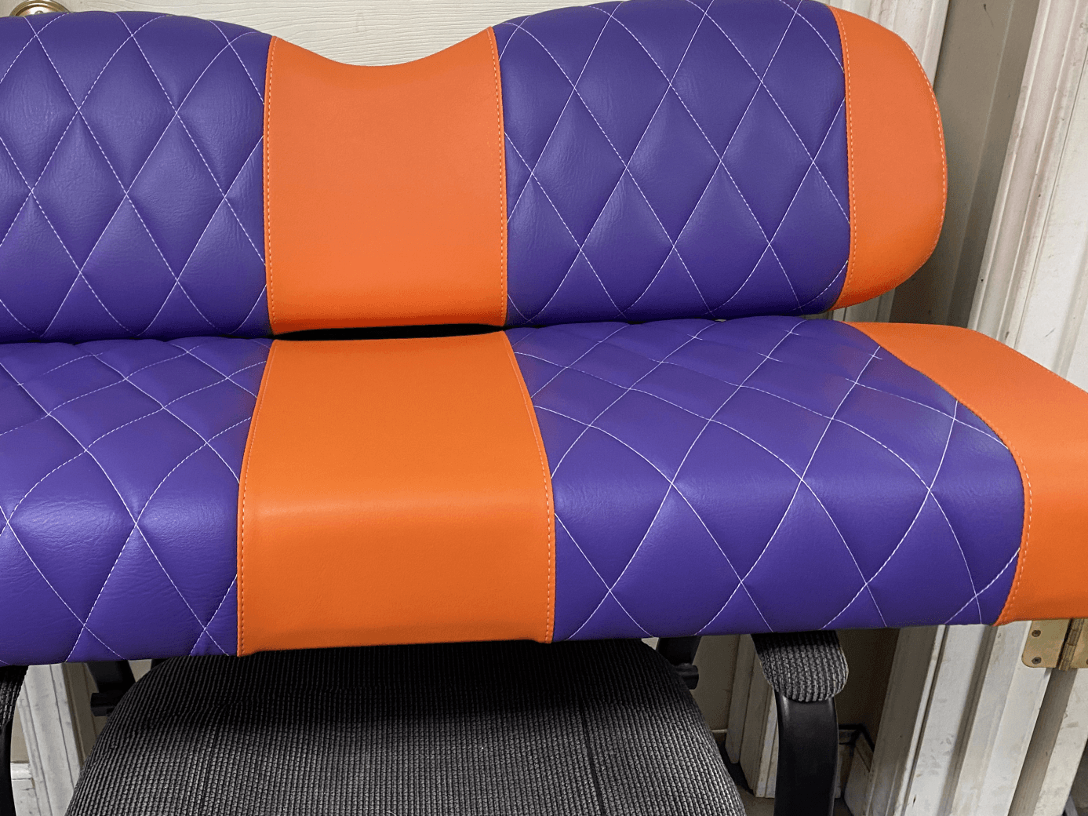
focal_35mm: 36
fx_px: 1131
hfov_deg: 50.8
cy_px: 355
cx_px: 401
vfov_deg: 39.6
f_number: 1.8
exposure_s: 1/60
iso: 200
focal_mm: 4.25
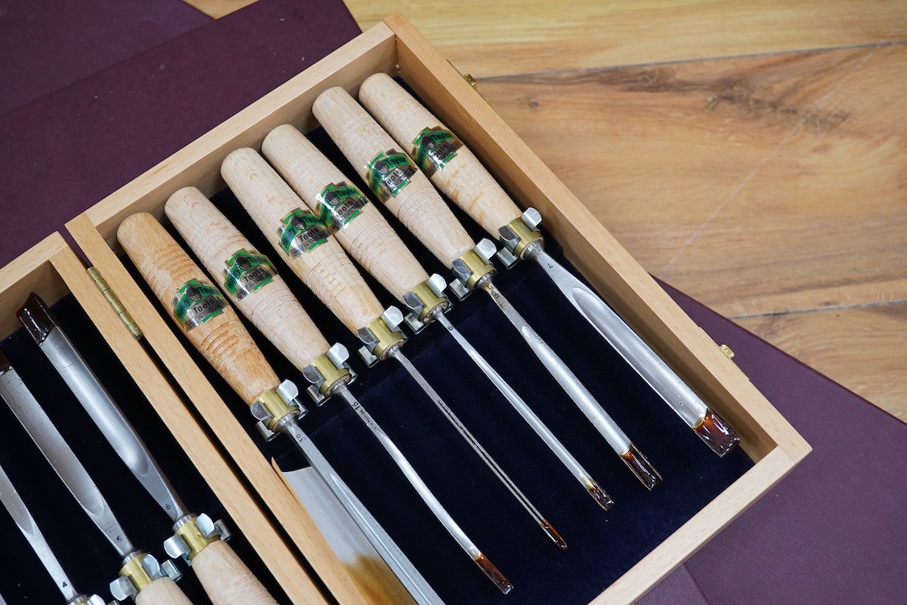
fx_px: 1134
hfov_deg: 43.6
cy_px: 302
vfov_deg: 29.9
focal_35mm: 45
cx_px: 454
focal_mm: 30
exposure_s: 1/160
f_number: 8
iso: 2500
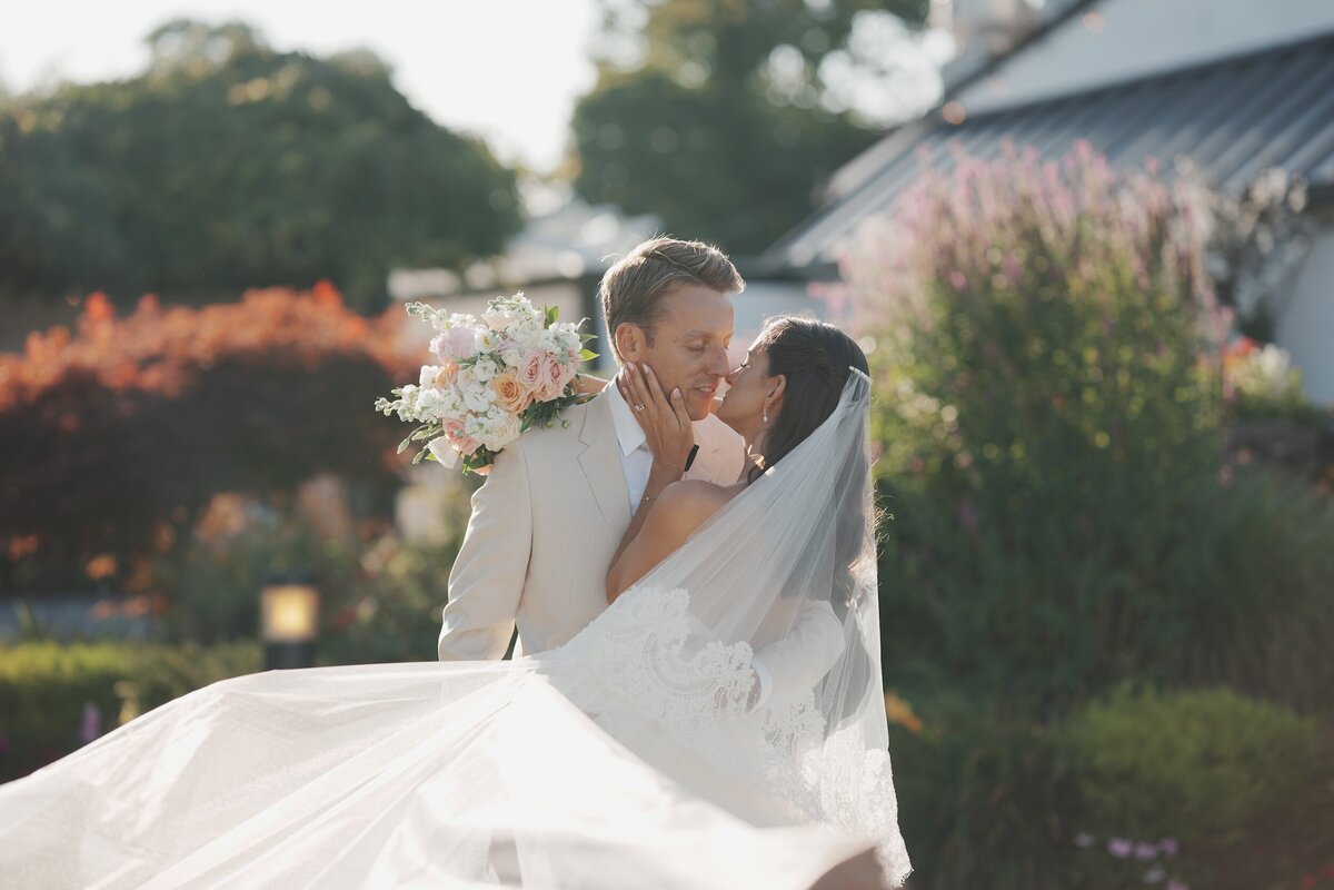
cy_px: 445
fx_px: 3149
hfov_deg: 23.9
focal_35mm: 85
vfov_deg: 16.1
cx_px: 667
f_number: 1.8
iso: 100
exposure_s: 1/2500
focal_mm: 85
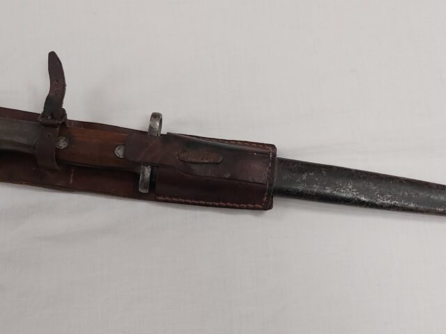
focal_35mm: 26
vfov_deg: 53.1
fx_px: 335
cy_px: 167
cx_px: 223
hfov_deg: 67.3
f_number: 1.7
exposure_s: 1/100
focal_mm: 3.92
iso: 80
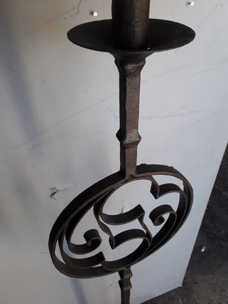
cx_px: 114
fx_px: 237
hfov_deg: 51.4
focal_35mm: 27
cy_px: 152
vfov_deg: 65.3
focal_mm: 3.6
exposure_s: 1/100
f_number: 1.9
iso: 64
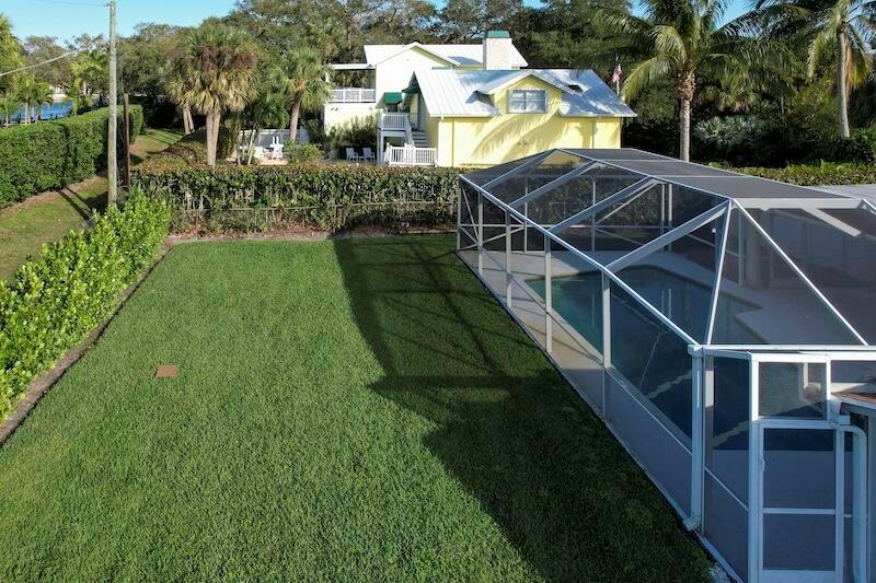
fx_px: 535
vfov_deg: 57.2
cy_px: 292
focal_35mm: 22
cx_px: 438
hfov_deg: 78.6
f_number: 2.8
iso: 110
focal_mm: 8.38
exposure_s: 1/1000
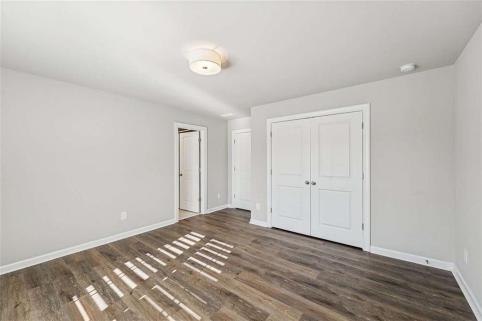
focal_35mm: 14
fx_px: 187
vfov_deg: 81.2
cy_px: 160
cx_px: 241
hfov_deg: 104.3
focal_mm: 14
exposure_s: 1/20
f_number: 8
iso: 100
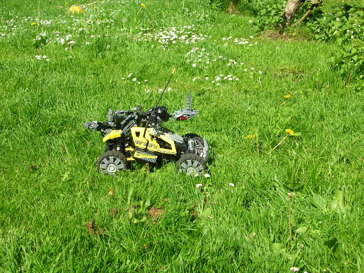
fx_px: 567
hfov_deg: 35.6
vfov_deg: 27.0
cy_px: 136
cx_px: 182
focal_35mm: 54
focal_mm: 9.1
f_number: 3.4
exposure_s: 1/494
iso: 50
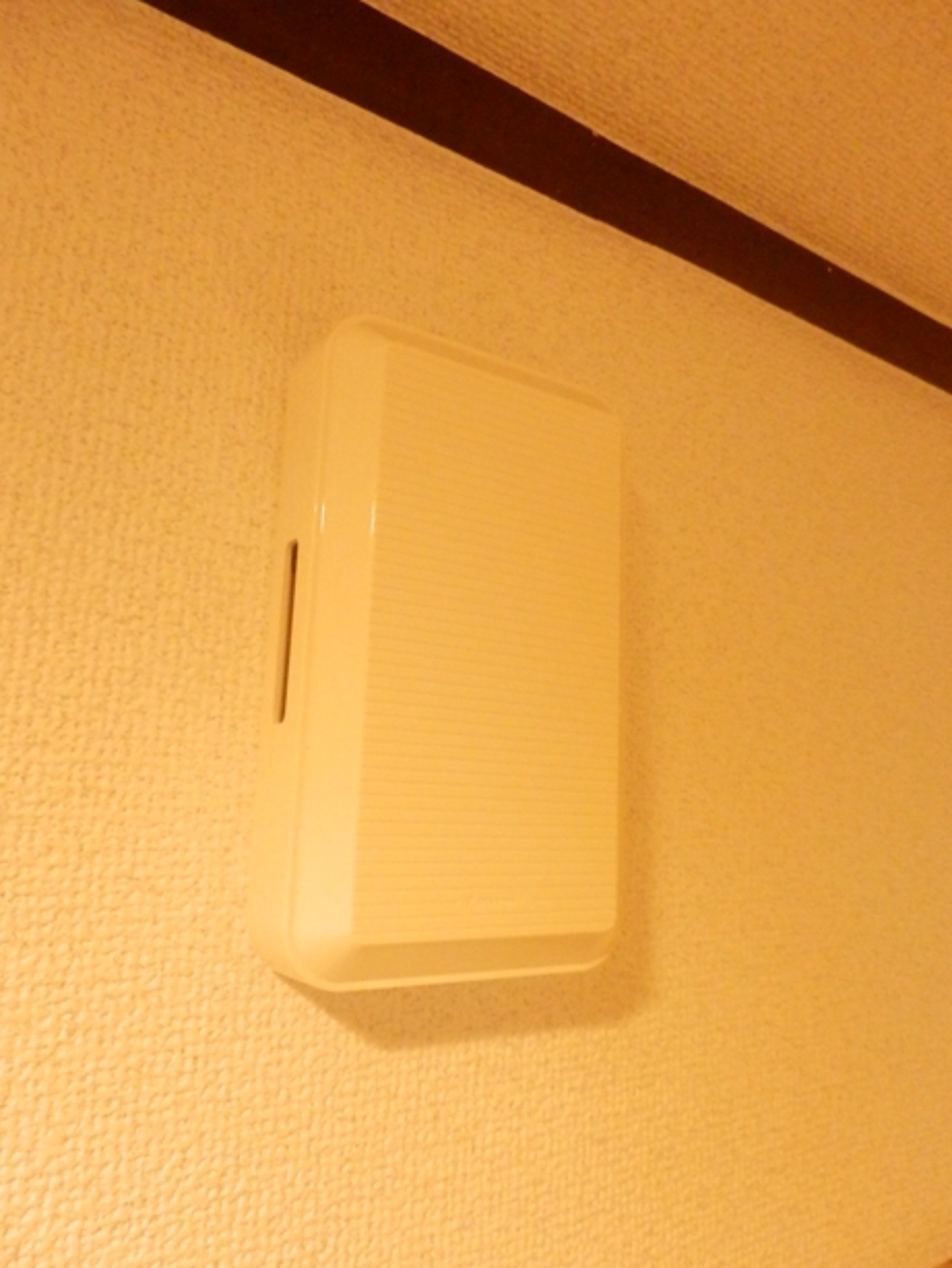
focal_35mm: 25
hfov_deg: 54.9
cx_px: 473
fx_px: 916
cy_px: 617
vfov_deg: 69.4
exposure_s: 1/80
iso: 1600
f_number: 3
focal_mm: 4.2
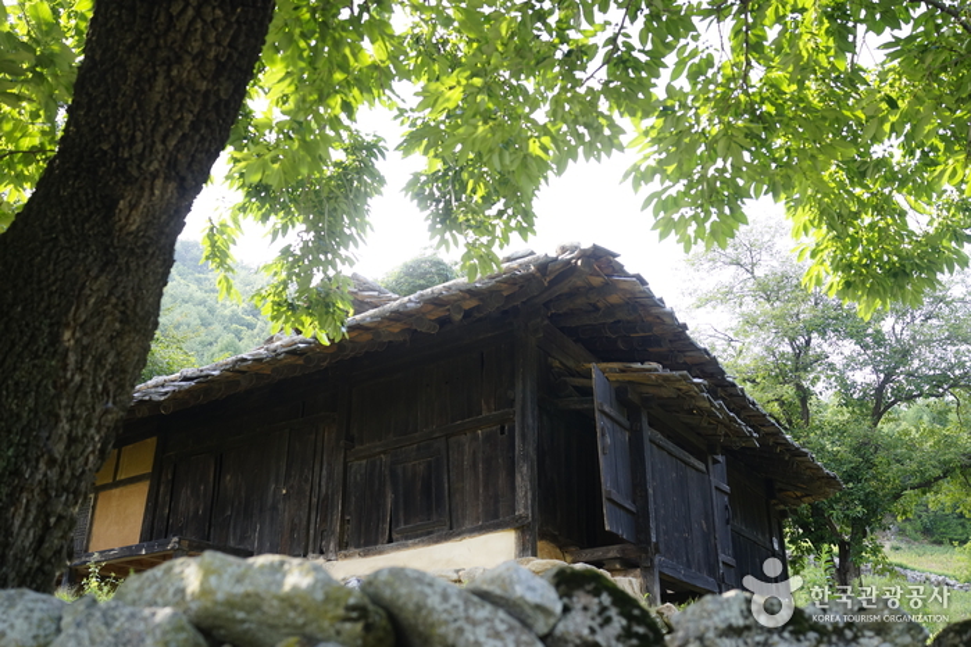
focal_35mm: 35
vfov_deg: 37.9
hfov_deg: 54.4
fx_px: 944
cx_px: 486
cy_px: 324
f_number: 4
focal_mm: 35
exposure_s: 1/200
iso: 800
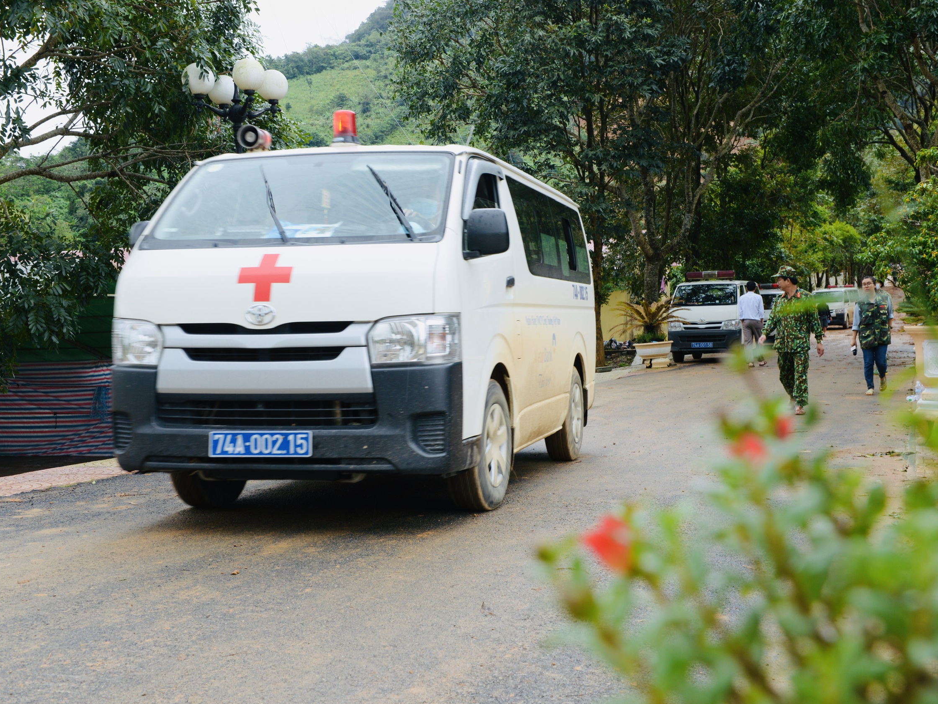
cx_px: 488
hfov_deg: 41.2
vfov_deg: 31.5
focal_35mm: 46
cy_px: 354
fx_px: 1246
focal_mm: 42
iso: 400
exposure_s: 1/80
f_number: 9
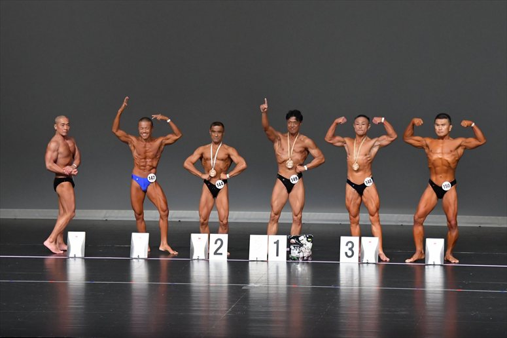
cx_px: 254
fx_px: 2576
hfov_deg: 11.2
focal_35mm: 183
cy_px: 169
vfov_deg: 7.5
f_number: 5.6
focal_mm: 122
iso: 5000
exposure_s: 1/400
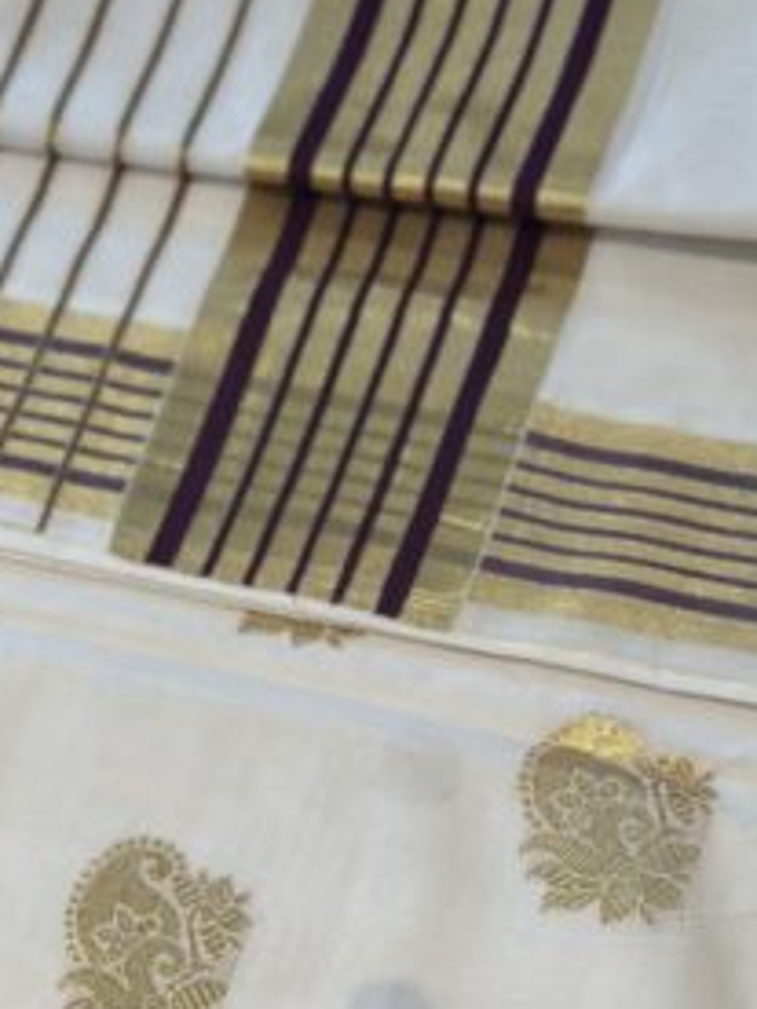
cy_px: 993
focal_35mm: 103
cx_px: 203
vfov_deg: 18.6
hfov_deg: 14.3
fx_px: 3003
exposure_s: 1/120
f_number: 1.78
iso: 80
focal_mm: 6.86
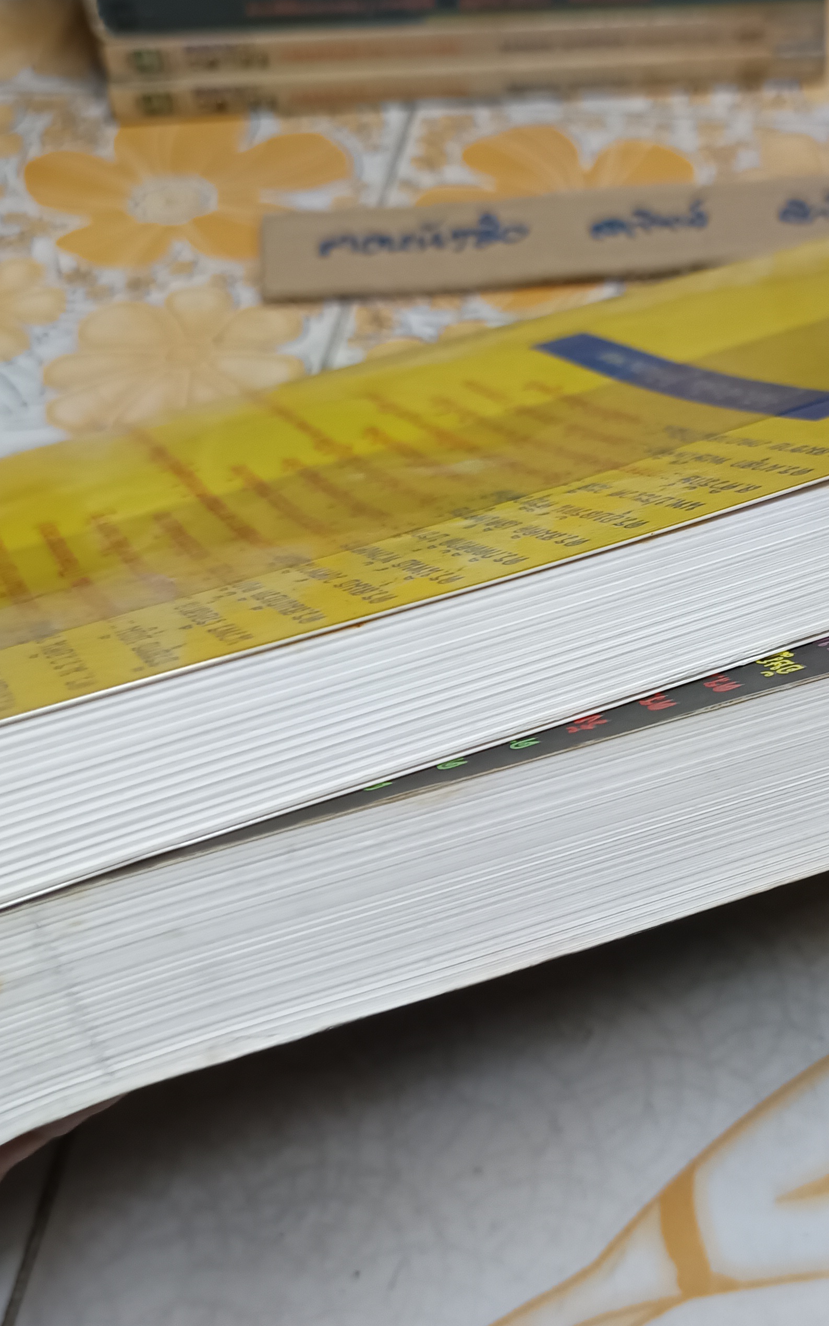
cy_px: 670
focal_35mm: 40
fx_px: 1446
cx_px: 685
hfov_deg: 31.0
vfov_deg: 49.3
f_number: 1.7
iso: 1027
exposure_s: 1/33.3
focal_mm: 5.31
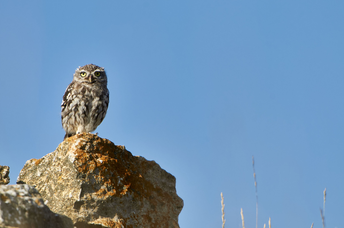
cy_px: 114
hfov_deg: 1.7
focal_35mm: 1200
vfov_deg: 1.1
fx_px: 11453
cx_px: 172
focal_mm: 800
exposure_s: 1/400
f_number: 7.1
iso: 200
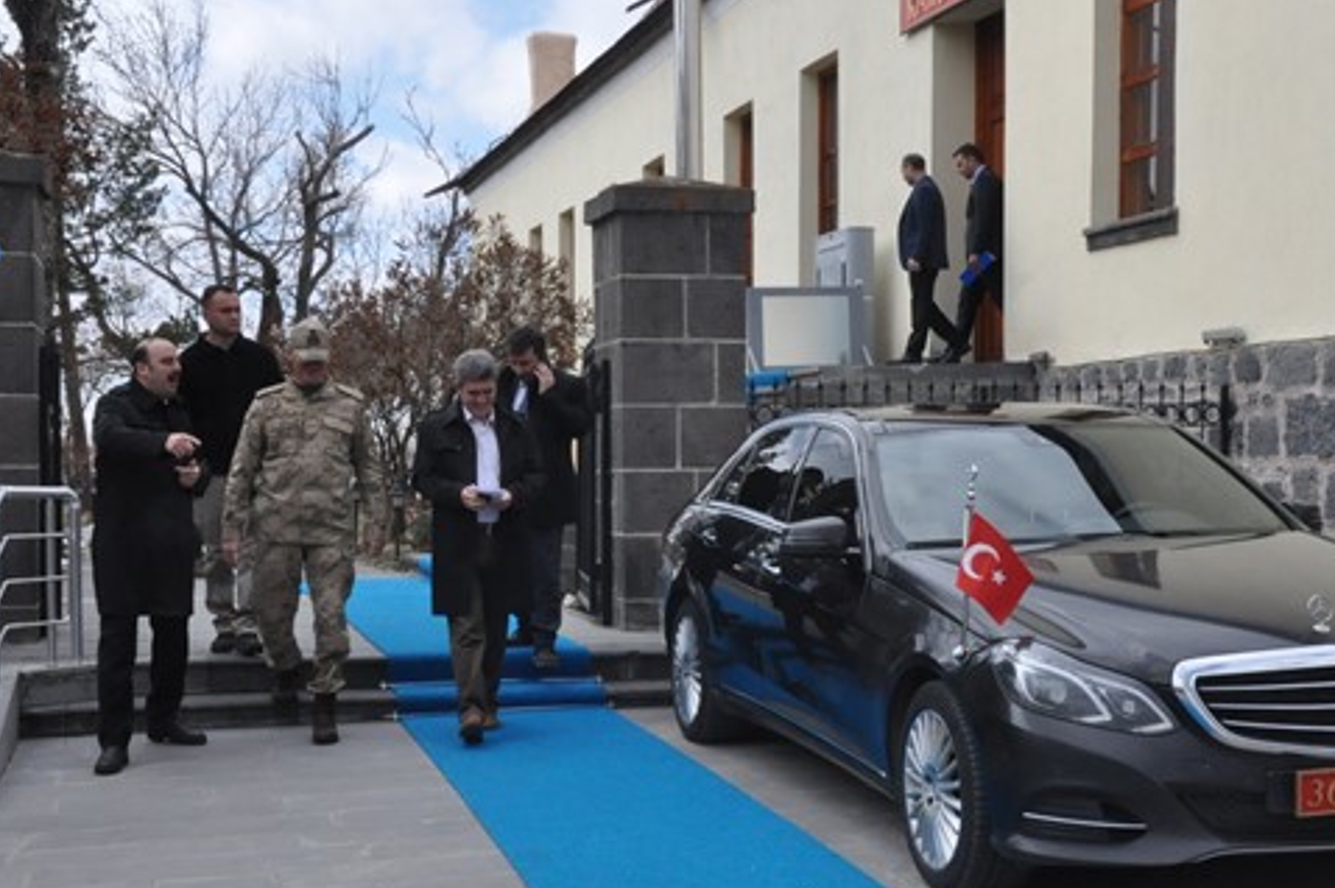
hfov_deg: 37.5
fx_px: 1964
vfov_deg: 25.5
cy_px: 500
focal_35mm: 53
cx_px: 743
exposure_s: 1/500
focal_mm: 26
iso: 2000
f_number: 22
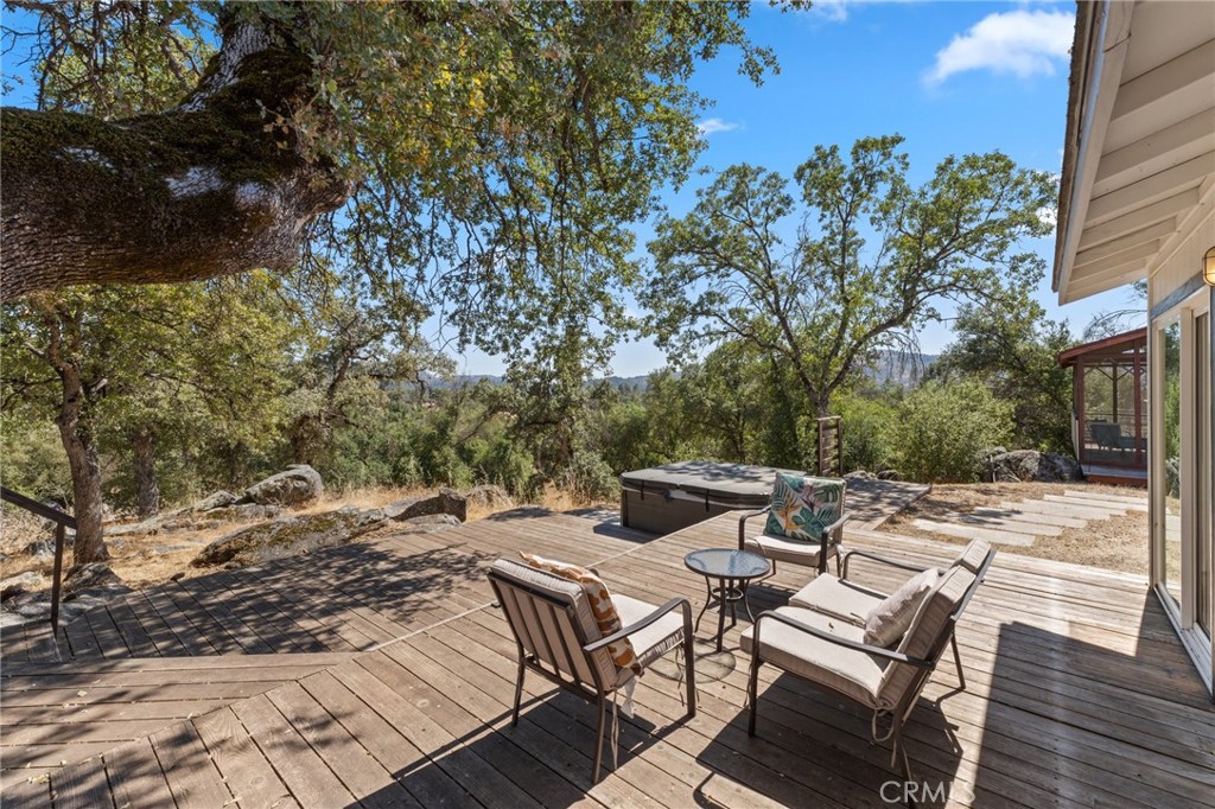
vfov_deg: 77.3
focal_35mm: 15
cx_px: 608
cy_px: 404
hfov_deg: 100.4
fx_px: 506
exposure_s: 1/60
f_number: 8
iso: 100
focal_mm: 10
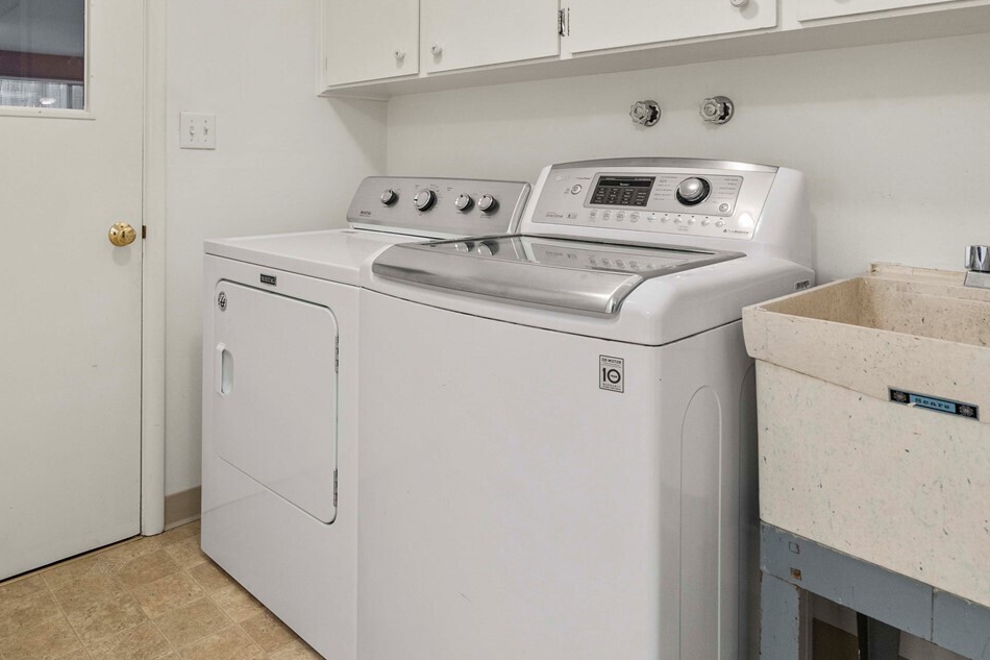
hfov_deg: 71.3
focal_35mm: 25
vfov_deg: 49.2
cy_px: 164
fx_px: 687
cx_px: 438
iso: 320
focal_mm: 14
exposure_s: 1/60
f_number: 6.3
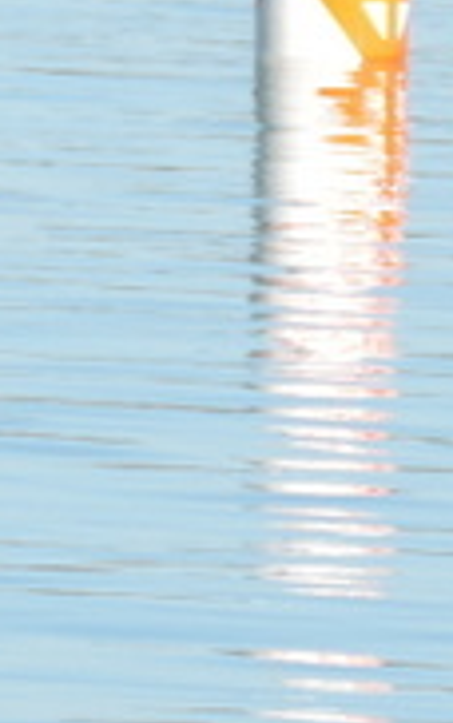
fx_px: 35243
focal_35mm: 1787
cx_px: -417
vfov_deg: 1.2
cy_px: -787
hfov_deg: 0.7
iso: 80
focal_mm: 53.5
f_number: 4.8
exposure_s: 1/250
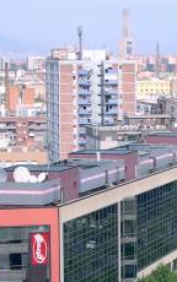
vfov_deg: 12.4
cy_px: 238
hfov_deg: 7.8
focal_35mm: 168
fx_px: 1295
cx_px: 206
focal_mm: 12.2
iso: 100
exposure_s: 1/116
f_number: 9.2
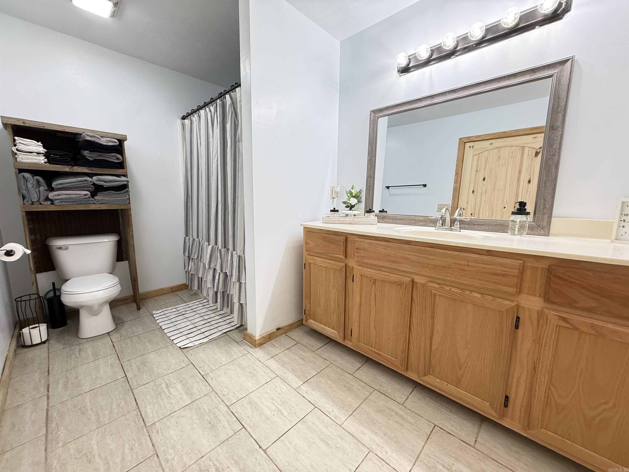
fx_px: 254
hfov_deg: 102.1
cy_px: 236
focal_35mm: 14
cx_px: 314
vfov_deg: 85.7
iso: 400
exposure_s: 1/60
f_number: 2.2
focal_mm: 2.22
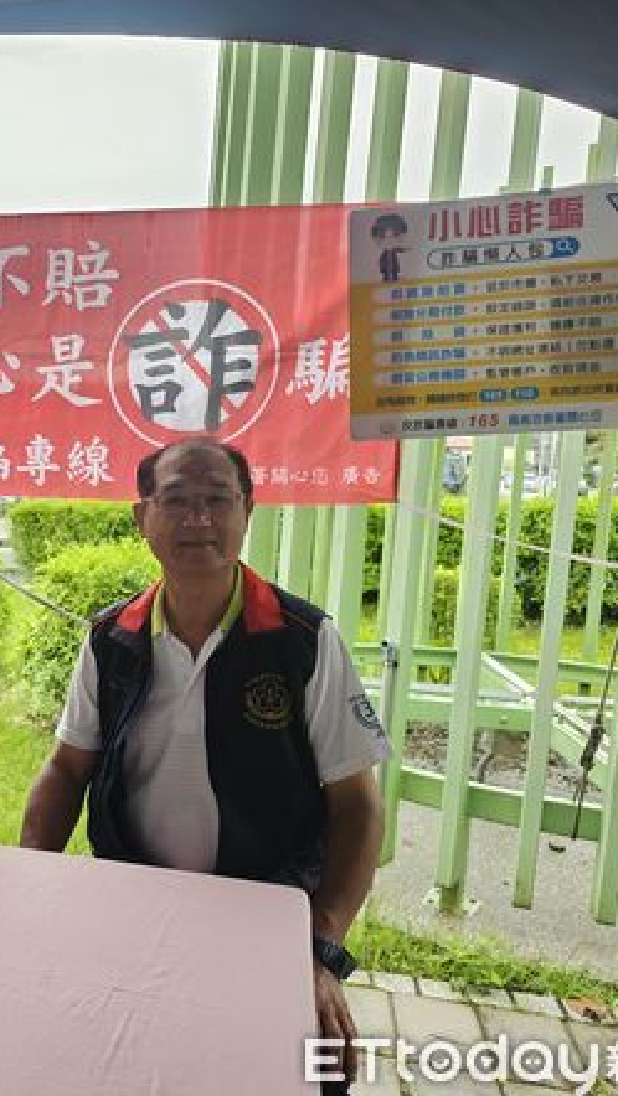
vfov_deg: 58.0
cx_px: 12
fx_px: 989
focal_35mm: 34
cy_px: 553
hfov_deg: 32.2
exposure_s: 1/180
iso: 100
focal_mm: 6.3
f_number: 1.7
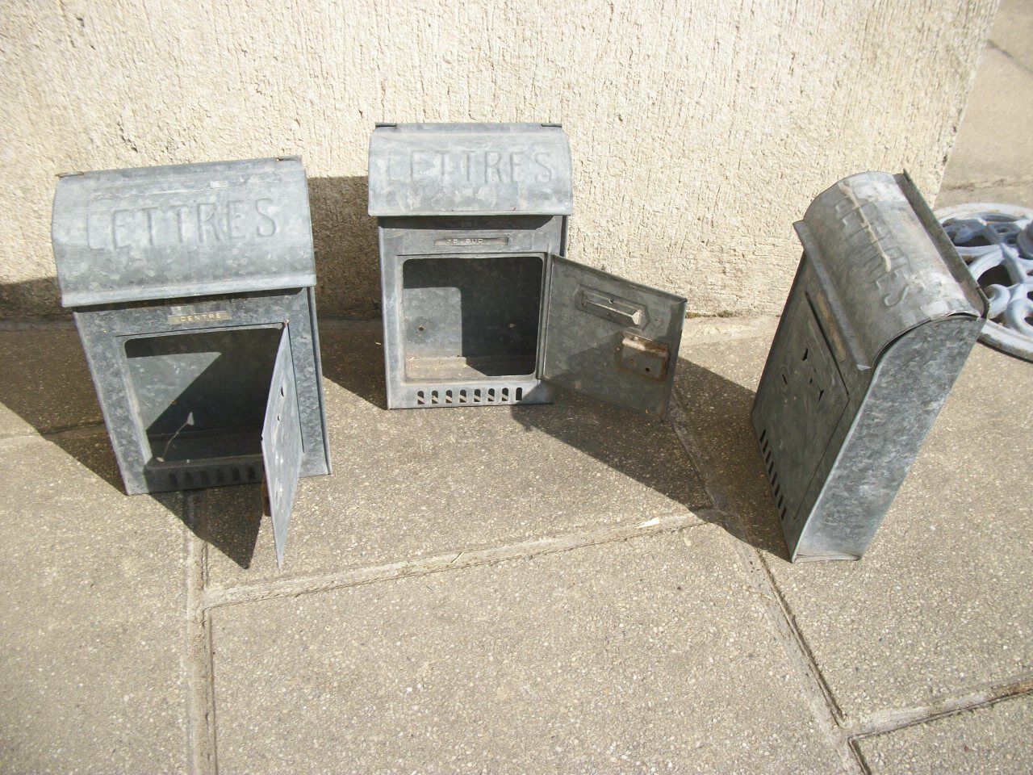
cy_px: 388
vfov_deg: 44.2
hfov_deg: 56.8
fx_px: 955
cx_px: 516
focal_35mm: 32
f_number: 8.8
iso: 80
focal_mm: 5.7
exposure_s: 1/160
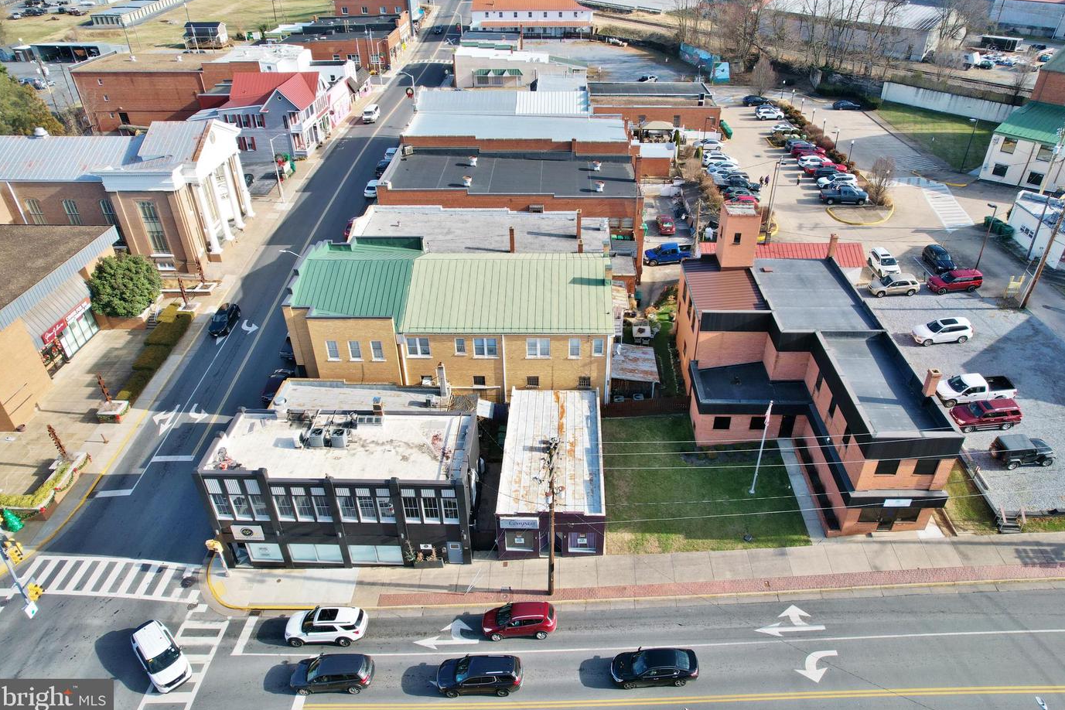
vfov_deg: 55.1
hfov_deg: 76.1
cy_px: 347
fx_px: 680
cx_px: 550
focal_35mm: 23
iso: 200
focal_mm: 8.38
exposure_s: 1/1250
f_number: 2.8
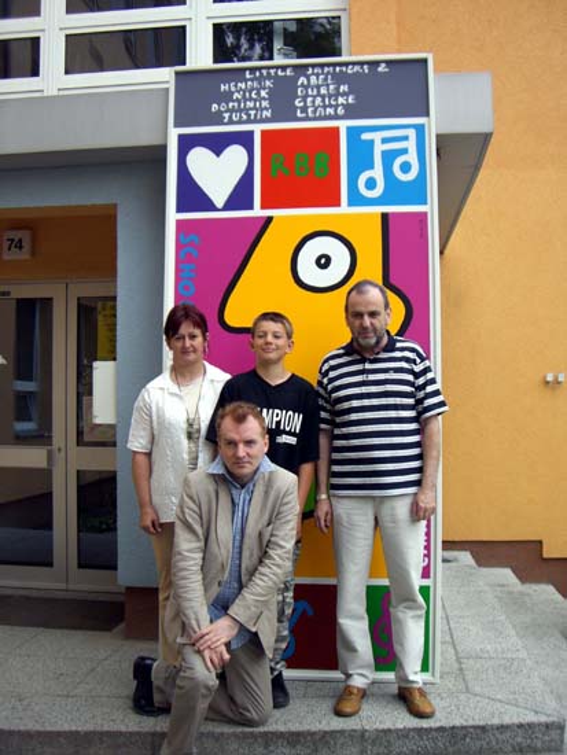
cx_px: 284
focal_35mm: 38
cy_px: 378
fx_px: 829
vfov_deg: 49.0
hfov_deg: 37.7
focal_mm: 6.2
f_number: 2.7
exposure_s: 1/200
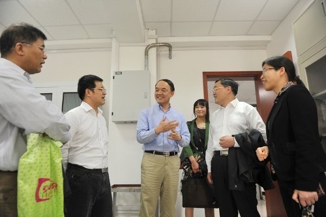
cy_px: 108
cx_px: 163
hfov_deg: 73.8
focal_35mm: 24
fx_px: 217
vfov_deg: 53.1
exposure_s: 1/100
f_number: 3.5
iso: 800
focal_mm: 24
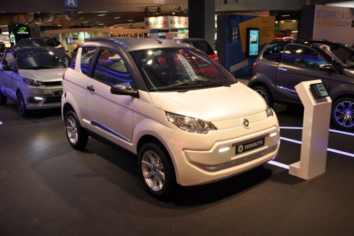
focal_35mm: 33
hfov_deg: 57.2
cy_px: 118
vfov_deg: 40.0
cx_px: 177
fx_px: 324
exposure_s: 1/40
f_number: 3.8
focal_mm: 22
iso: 200
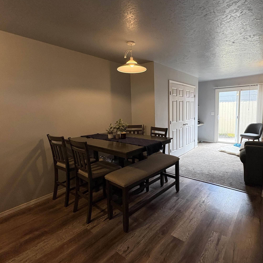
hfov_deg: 77.2
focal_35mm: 19
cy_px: 125
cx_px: 151
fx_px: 163
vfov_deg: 77.6
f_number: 2.2
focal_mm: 2.22
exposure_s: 1/120
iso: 400
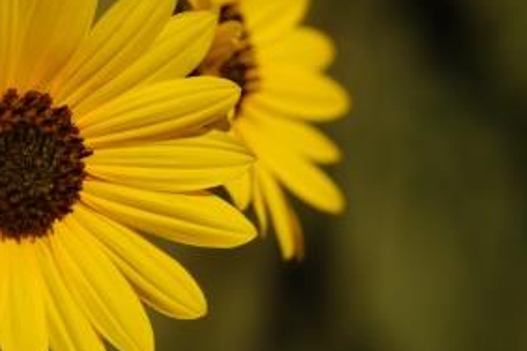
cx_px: 125
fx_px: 3656
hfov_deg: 8.2
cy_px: 149
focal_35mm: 250
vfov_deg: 5.5
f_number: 5.6
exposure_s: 1/500
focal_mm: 105
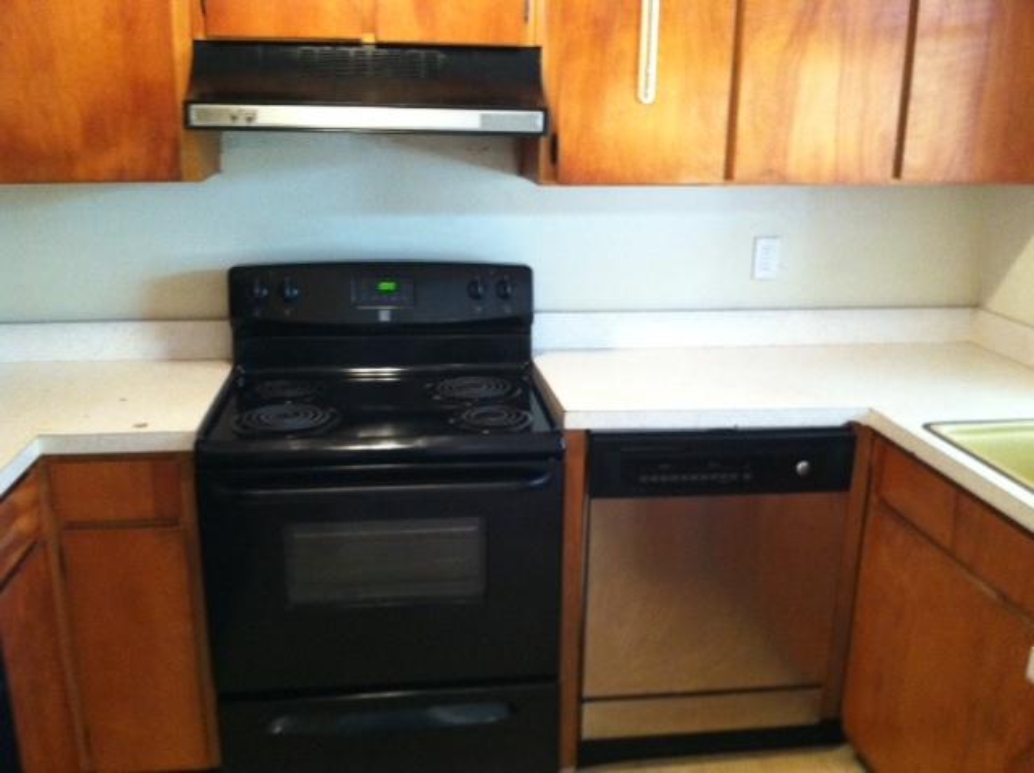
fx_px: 1044
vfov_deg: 40.6
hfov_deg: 52.7
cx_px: 517
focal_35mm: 35
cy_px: 386
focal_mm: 3.85
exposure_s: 1/15
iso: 320
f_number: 2.8
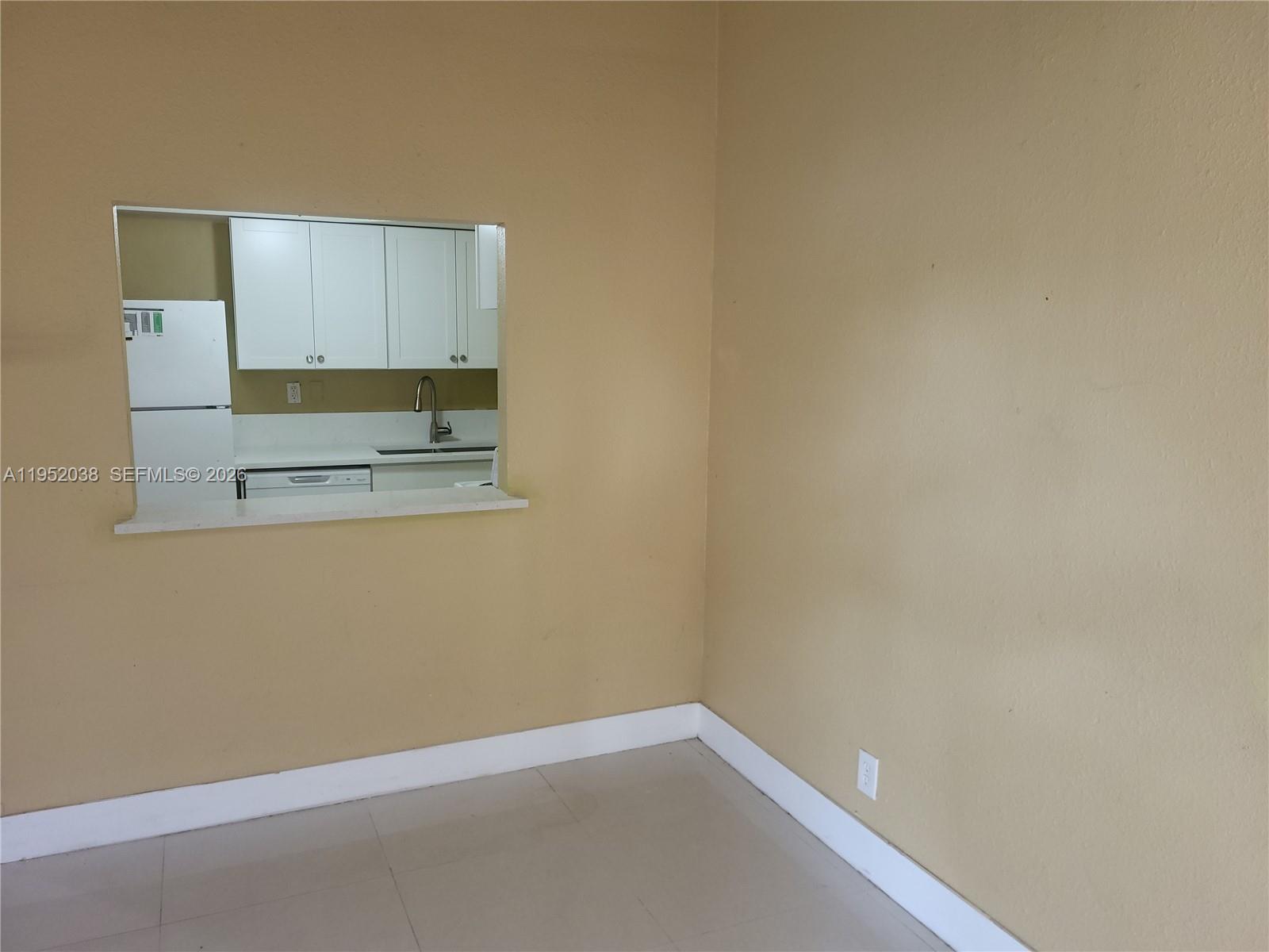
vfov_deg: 53.1
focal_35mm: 26
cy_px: 476
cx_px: 634
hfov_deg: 67.3
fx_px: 953
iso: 100
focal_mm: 5.4
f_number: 1.8
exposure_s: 1/30
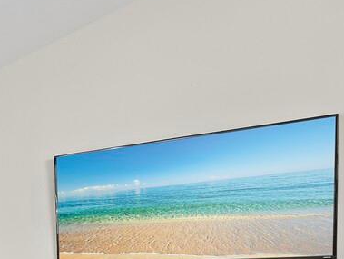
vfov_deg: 22.8
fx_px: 587
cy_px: 314
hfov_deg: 19.5
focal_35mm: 59
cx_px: -333
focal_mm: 7
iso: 320
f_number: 11
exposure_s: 1/4
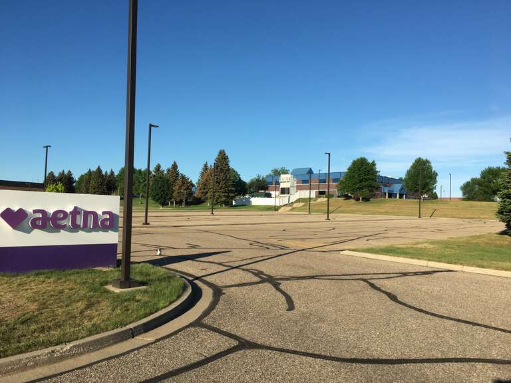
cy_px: 192
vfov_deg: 48.2
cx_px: 256
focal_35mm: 29
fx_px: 428
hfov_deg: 61.7
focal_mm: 4.15
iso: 25
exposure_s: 1/1538
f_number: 2.2
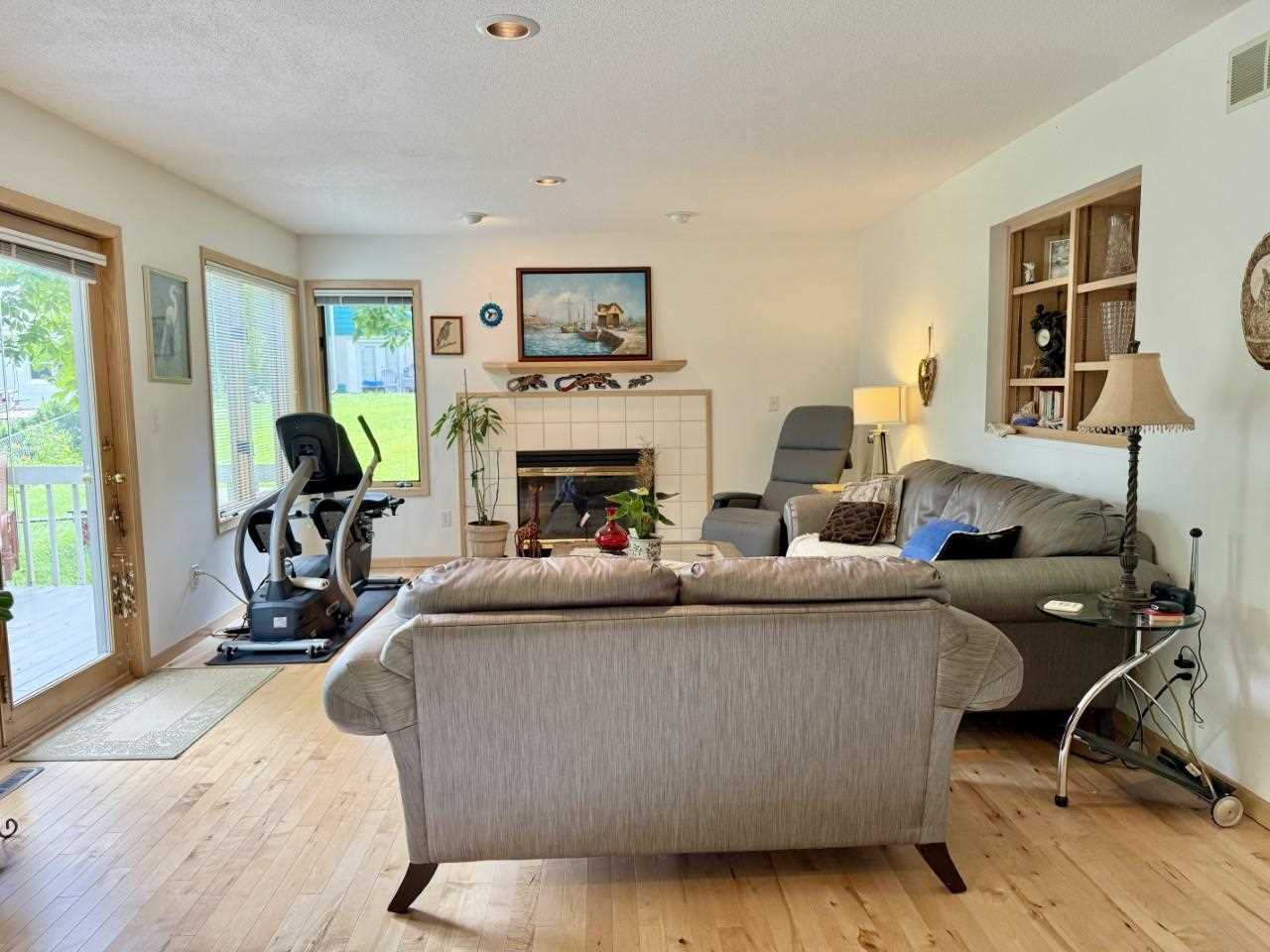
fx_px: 881
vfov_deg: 56.8
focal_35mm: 24
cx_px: 635
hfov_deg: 71.6
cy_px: 476
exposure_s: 1/120
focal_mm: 6.76
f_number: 1.78
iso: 160
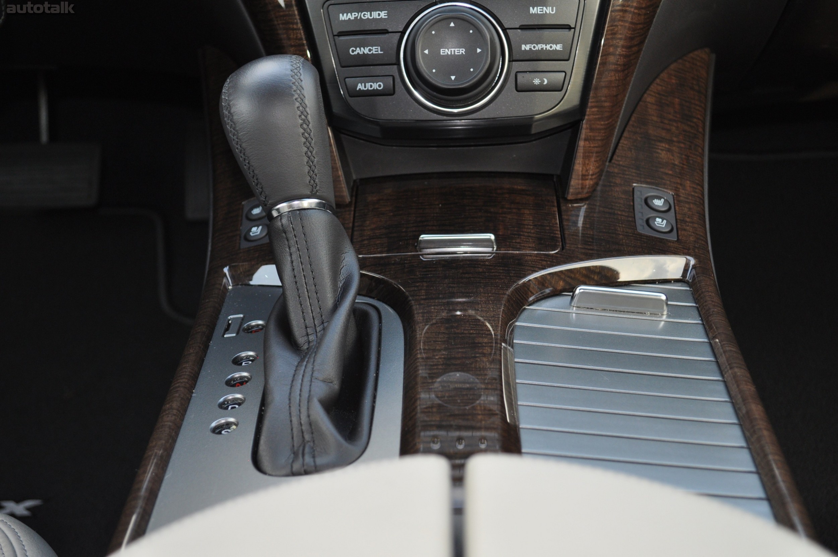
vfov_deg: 25.7
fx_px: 1221
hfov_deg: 37.9
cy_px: 278
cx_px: 419
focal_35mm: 52
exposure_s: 1/125
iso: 640
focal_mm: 35
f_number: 5
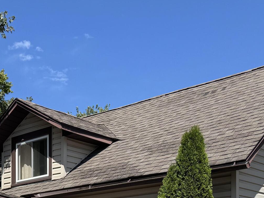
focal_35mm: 71
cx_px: 87
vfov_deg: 19.2
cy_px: 254
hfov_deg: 27.2
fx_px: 542
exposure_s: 1/4310
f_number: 1.78
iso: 80
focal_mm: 6.76
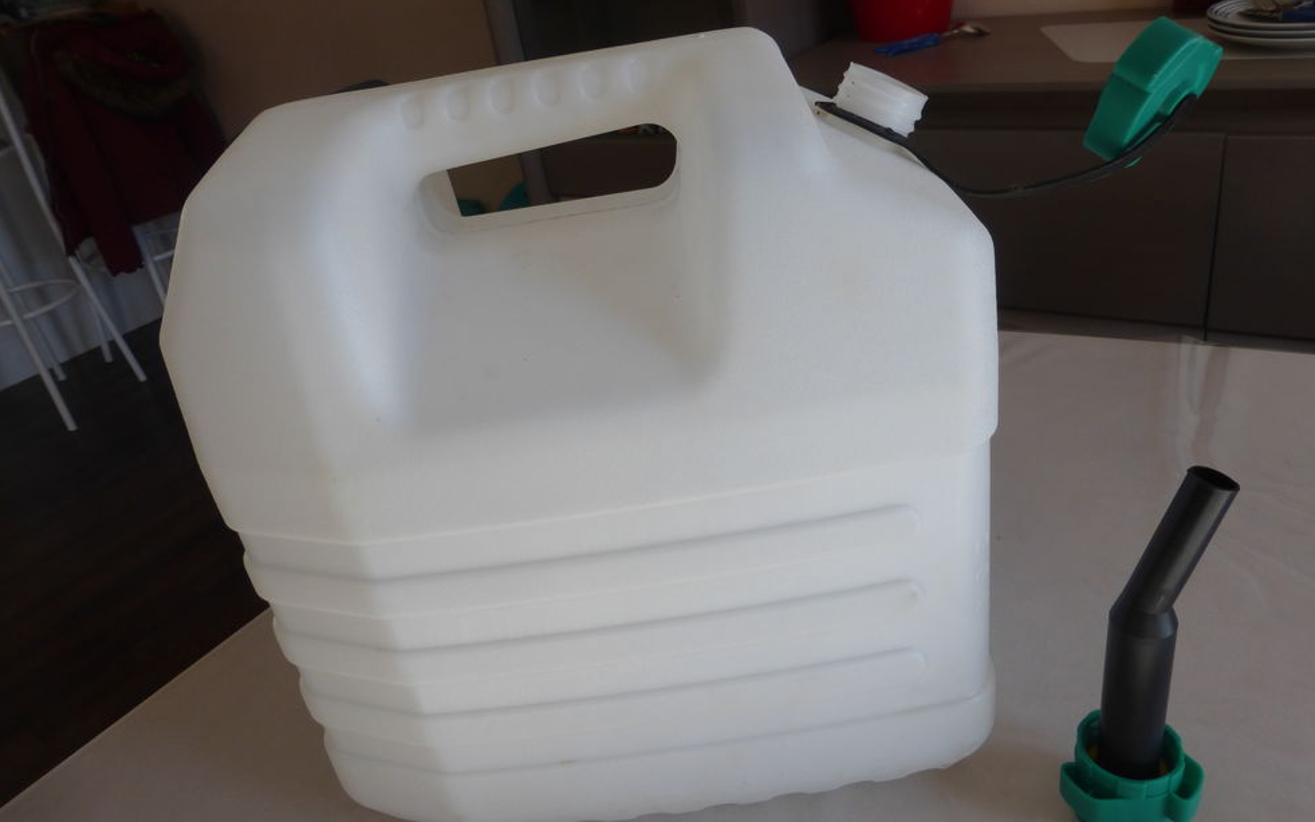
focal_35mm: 27
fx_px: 968
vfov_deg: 46.0
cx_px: 666
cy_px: 413
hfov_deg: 68.4
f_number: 3.3
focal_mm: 4.3
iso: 100
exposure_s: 1/100
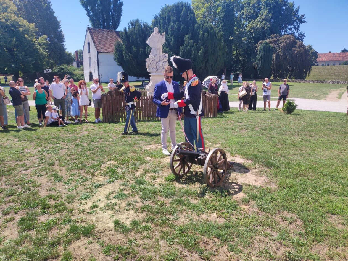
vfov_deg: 54.8
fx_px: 251
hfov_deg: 69.4
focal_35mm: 25
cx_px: 174
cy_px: 130
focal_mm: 4.7
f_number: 1.79
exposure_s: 1/577
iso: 50
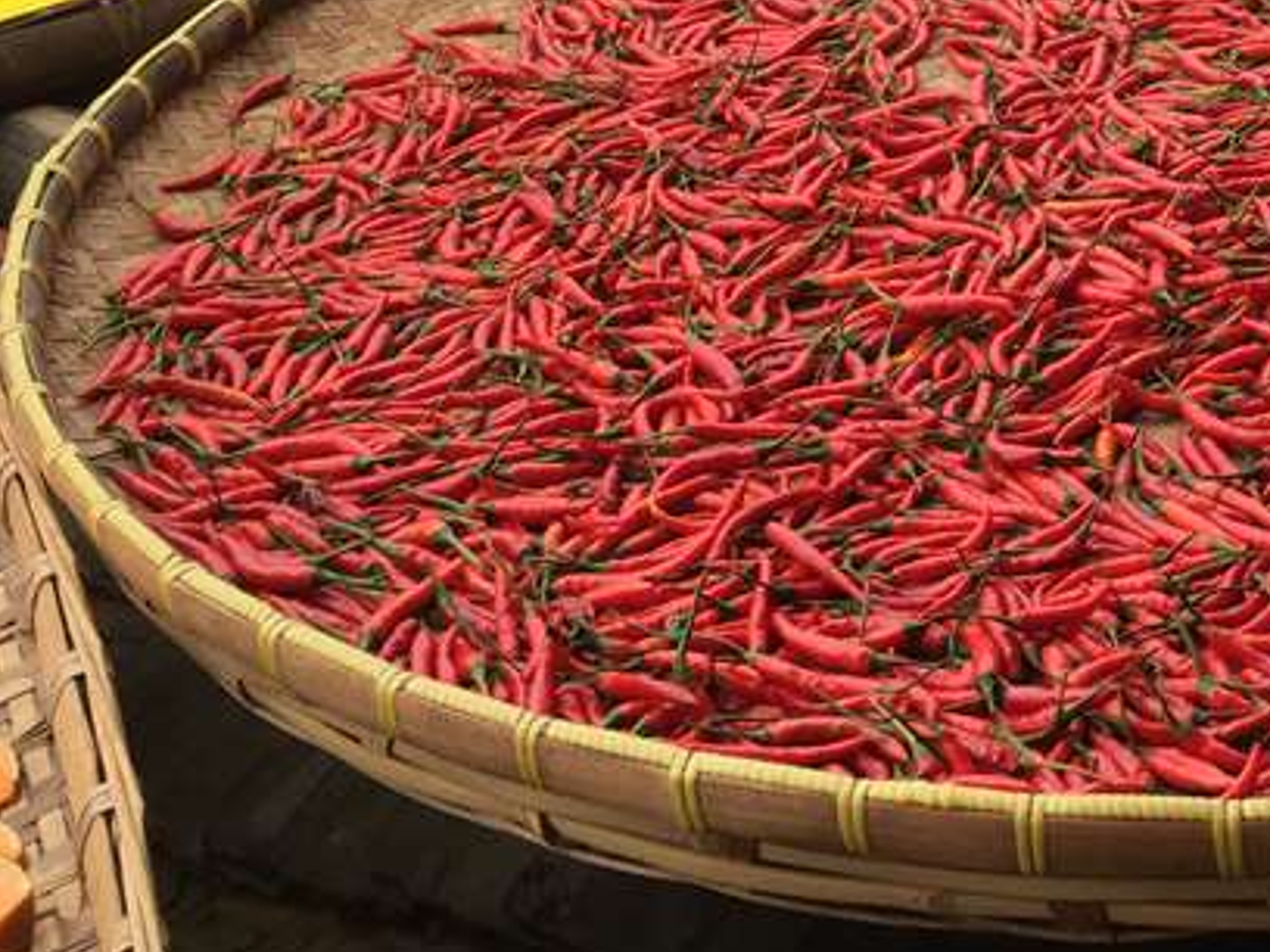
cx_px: 1198
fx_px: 2348
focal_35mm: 64
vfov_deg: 22.3
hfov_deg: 28.8
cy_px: 79
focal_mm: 4.15
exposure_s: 1/706
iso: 32
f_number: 2.2
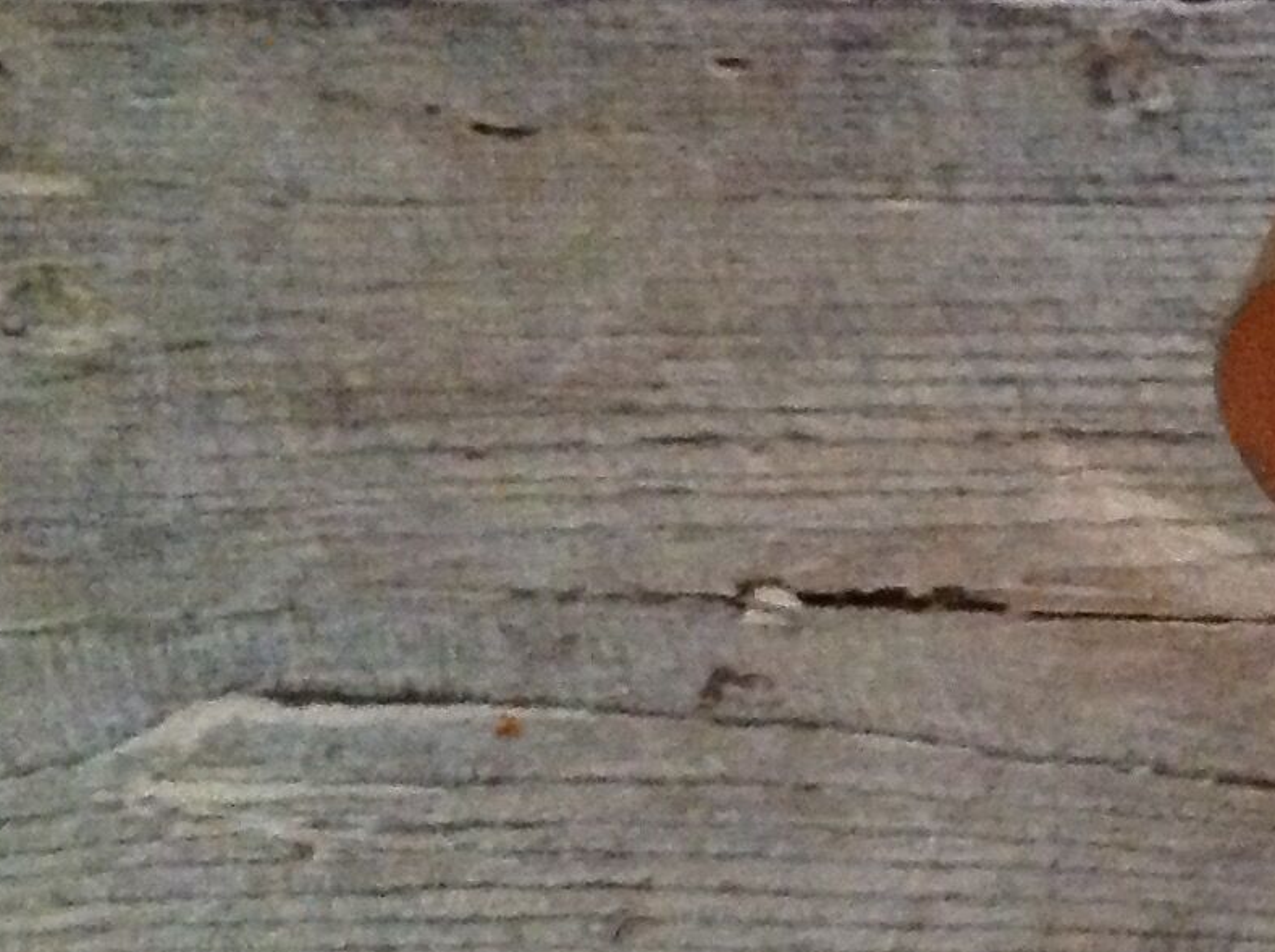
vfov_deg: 12.8
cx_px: 2083
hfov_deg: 15.4
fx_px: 4229
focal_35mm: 115
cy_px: 369
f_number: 2.4
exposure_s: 1/15
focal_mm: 4.28
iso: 800
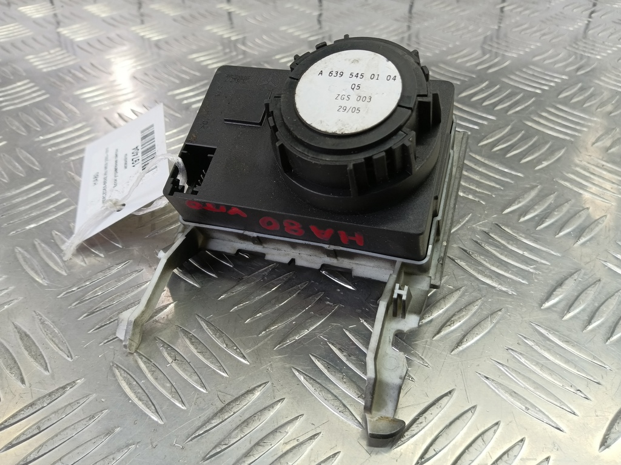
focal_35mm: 23
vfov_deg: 58.9
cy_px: 232
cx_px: 310
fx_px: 413
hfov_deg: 73.9
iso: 146
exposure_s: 1/50
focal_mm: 4.11
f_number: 1.6
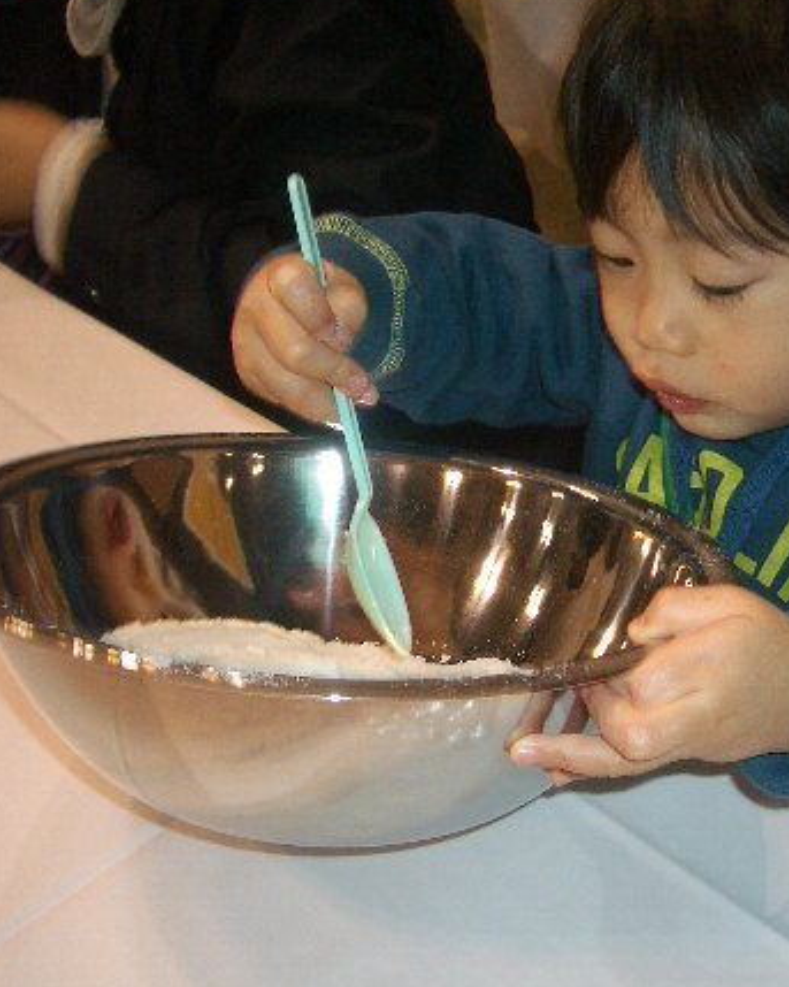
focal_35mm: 51
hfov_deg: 29.4
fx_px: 1489
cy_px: 499
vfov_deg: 36.7
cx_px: 538
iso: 100
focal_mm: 5.8
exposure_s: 1/60
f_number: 2.6
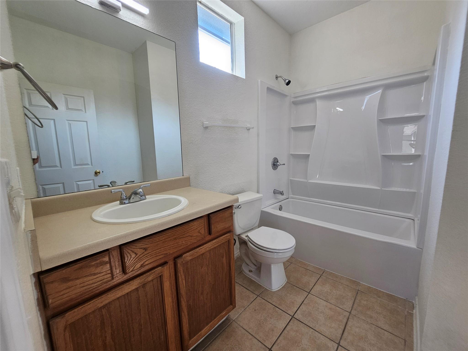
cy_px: 176
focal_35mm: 13
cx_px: 234
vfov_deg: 89.9
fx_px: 176
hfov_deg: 106.2
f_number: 2.2
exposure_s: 1/60
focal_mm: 2.2
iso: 50
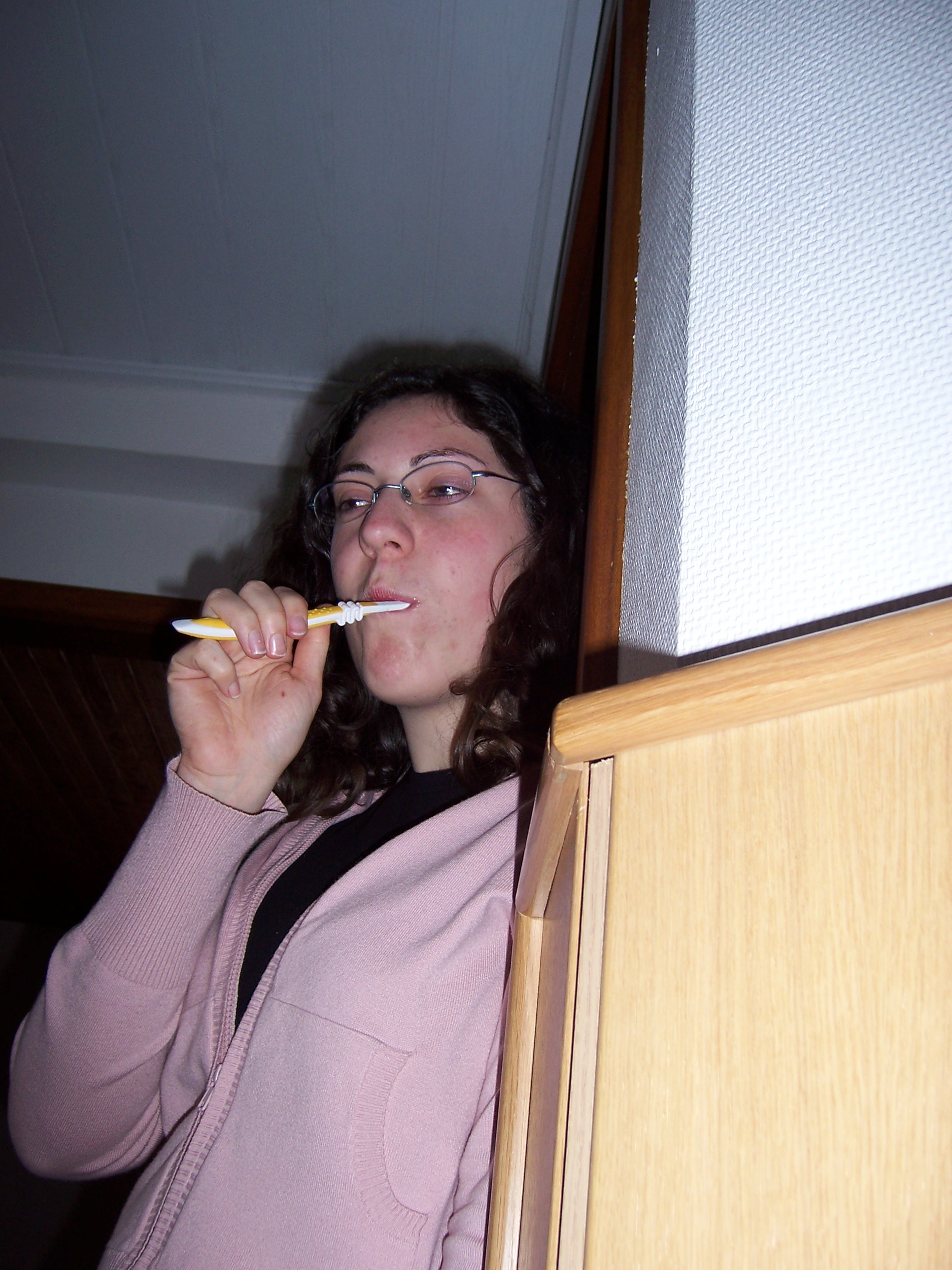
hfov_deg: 39.7
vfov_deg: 51.4
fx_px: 1320
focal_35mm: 36
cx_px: 476
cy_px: 635
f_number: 2.8
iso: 80
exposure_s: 1/60
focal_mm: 6.2
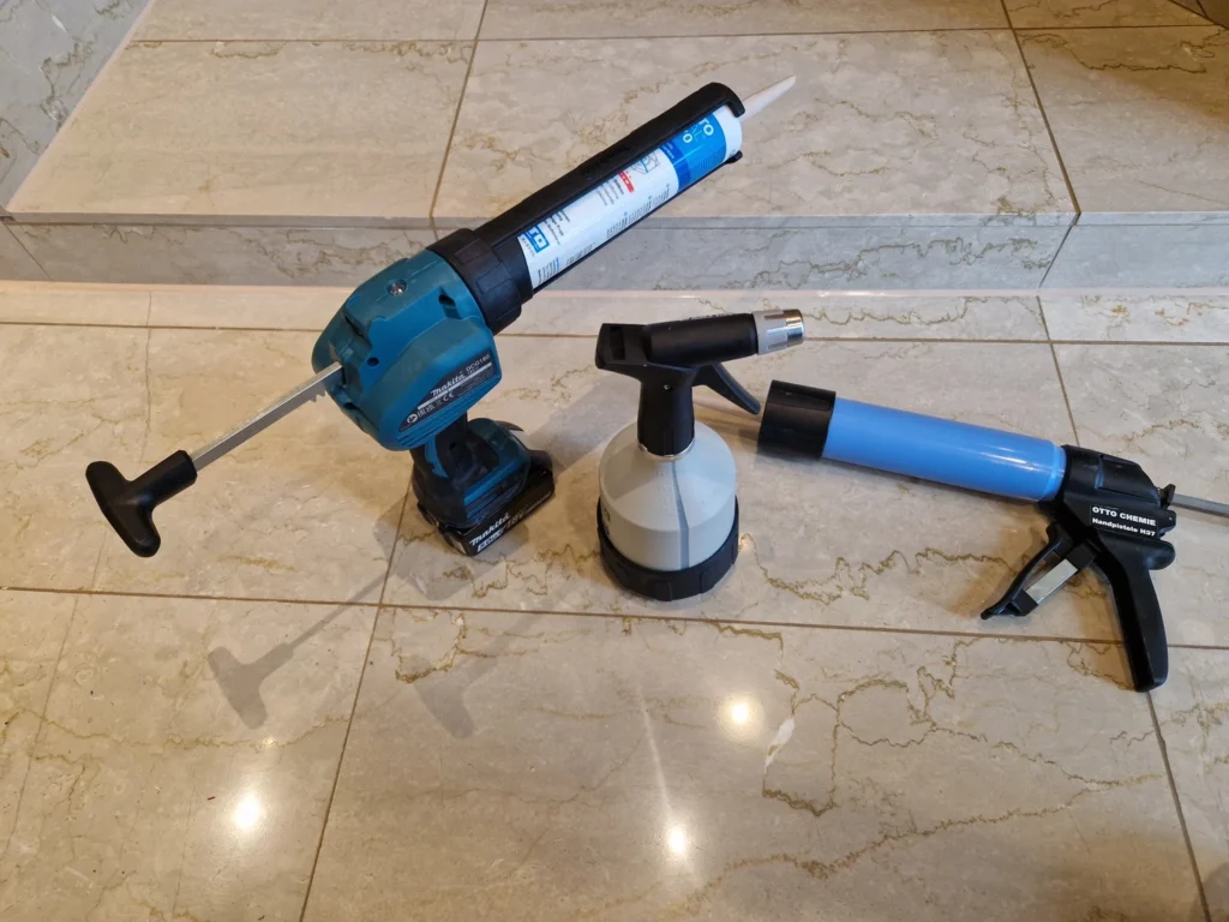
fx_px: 817
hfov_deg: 73.9
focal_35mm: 23
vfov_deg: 58.9
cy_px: 461
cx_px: 614
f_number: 1.8
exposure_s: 1/100
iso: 64
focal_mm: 5.4
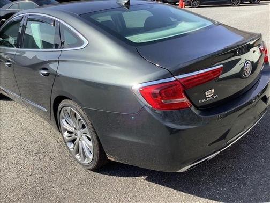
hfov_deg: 58.4
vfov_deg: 45.4
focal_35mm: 31
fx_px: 242
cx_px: 135
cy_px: 102
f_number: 2.4
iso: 25
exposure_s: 1/696
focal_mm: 3.3
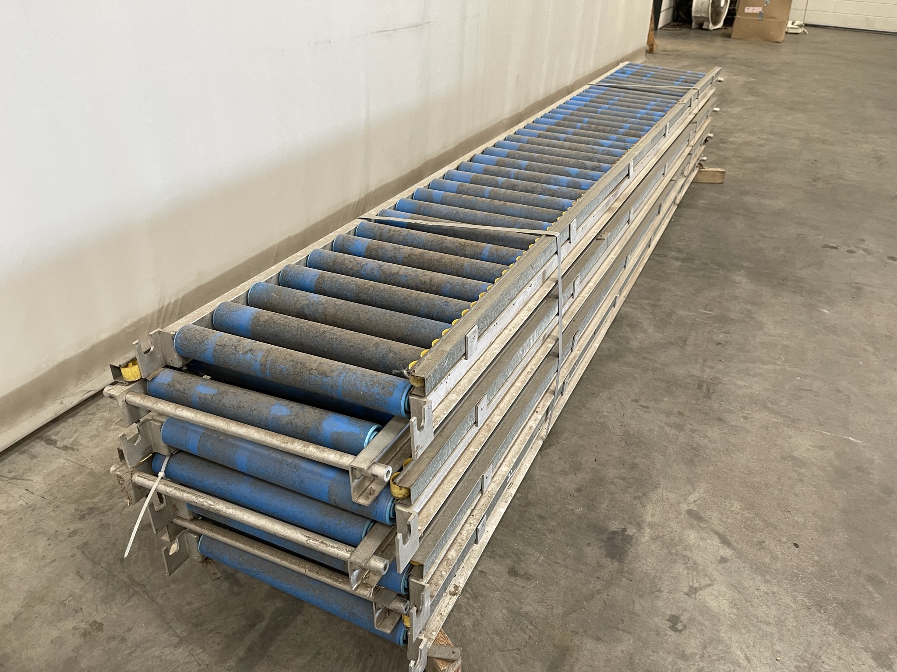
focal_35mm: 26
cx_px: 448
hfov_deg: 67.3
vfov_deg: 53.1
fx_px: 674
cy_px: 336
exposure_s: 1/89
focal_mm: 5.1
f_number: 1.6
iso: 125
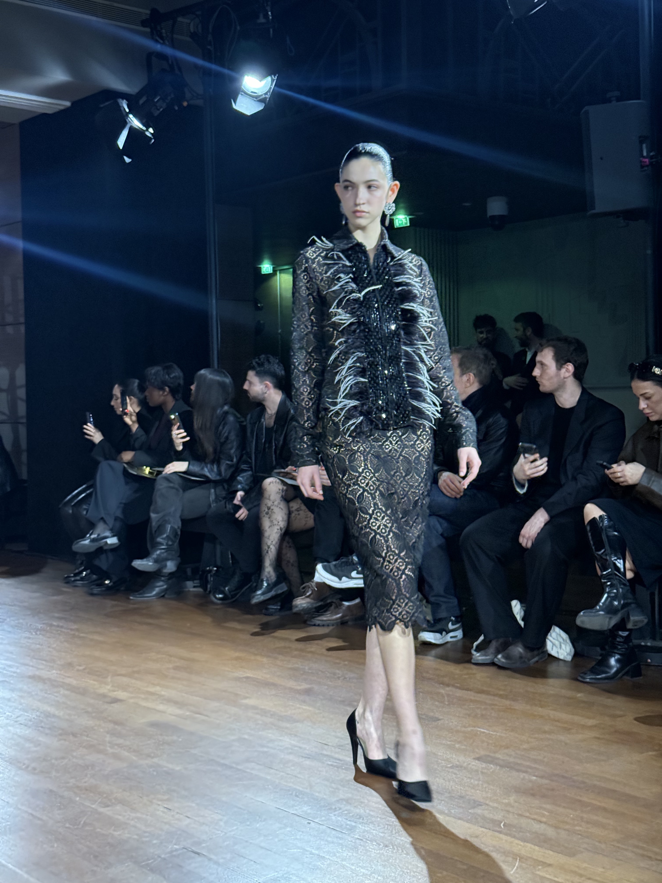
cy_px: 442
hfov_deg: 30.3
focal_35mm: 48
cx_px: 331
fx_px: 1224
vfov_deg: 39.7
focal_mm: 6.76
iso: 500
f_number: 1.78
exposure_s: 1/40
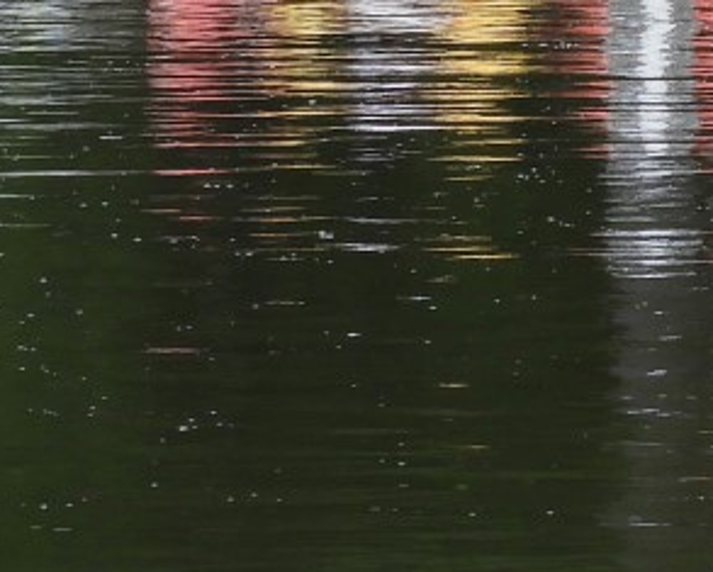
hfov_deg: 1.8
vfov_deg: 1.5
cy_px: -341
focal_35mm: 1054
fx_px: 22264
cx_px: 1153
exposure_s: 1/250
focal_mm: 39.4
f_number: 5.3
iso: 100
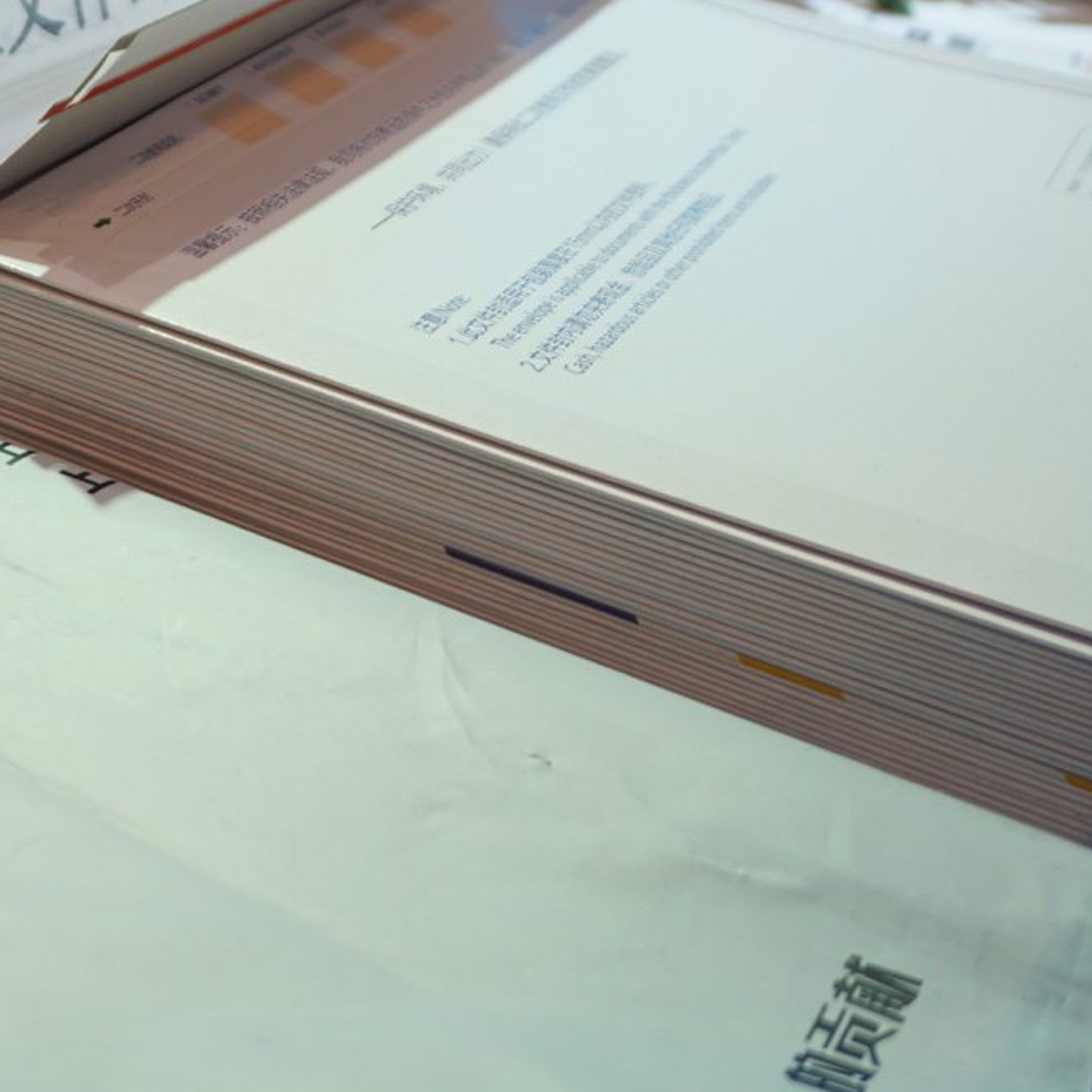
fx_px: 2463
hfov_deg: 23.0
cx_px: -216
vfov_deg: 24.9
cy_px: 414
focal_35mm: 69
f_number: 4
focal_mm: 22
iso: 250
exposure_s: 1/60
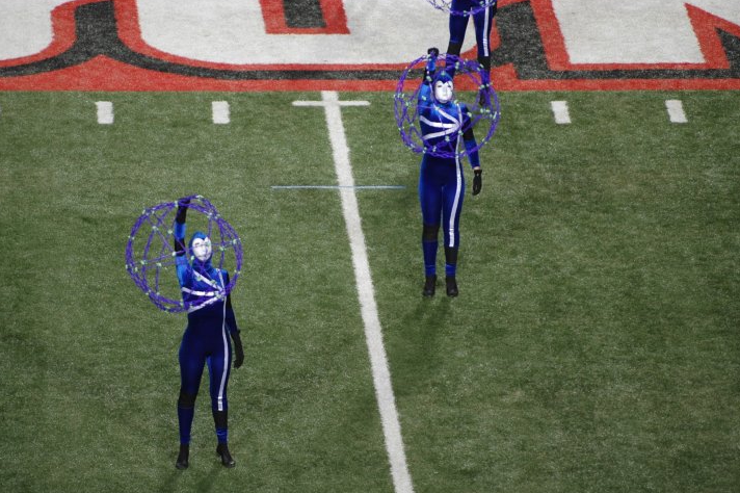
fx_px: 6924
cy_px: 262
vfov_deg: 4.1
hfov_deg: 6.1
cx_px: 331
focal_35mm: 337
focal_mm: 200
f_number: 2.8
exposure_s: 1/60
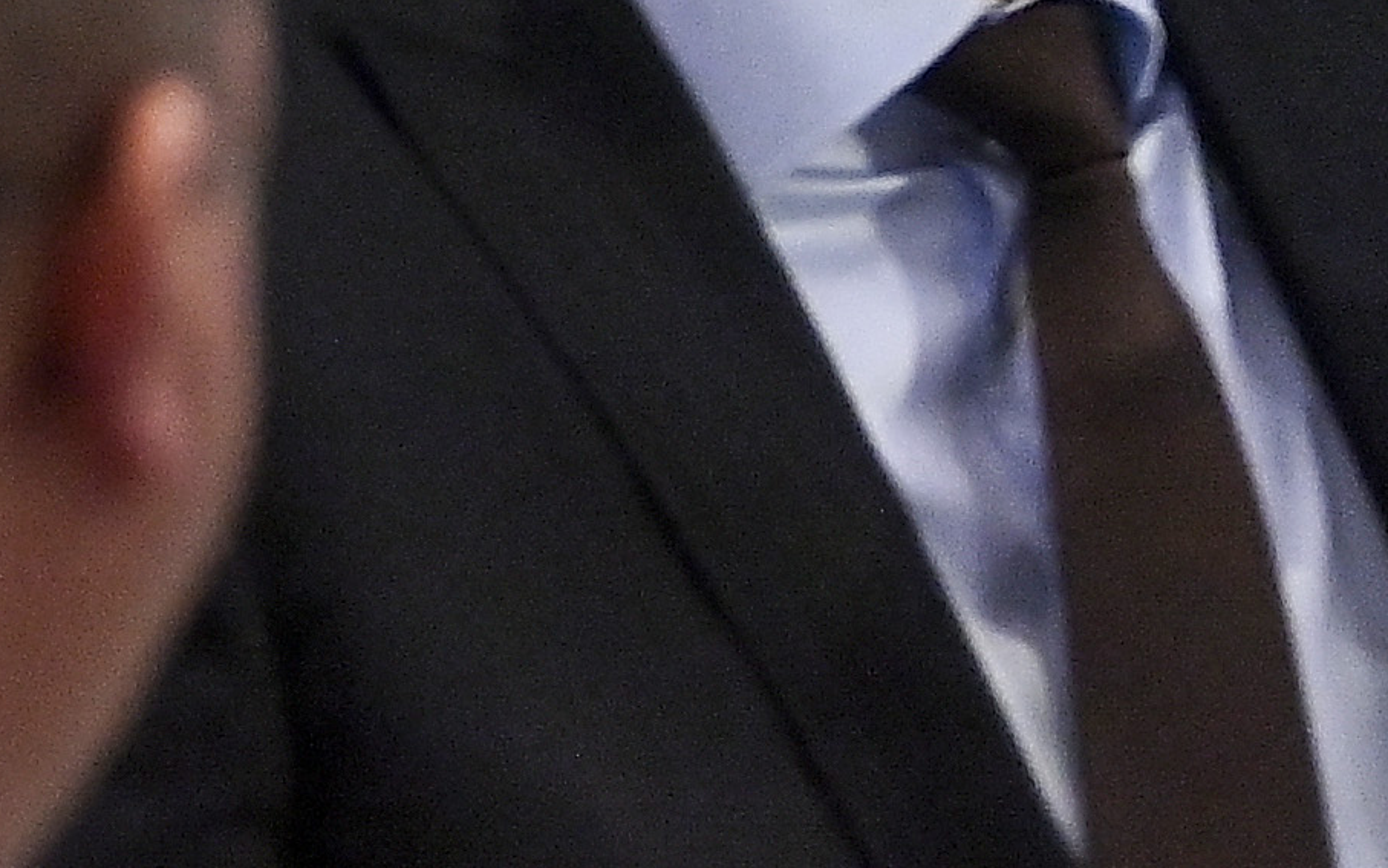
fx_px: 28410
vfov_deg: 1.7
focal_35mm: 751
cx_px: -2810
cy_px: -1765
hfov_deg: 2.8
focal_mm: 120
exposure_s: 1/250
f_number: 2.8
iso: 2000
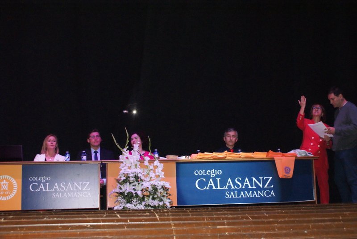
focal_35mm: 52
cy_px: 120
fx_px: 521
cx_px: 178
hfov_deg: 37.8
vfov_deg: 25.8
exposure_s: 1/60
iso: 1600
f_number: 5.6
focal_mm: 35
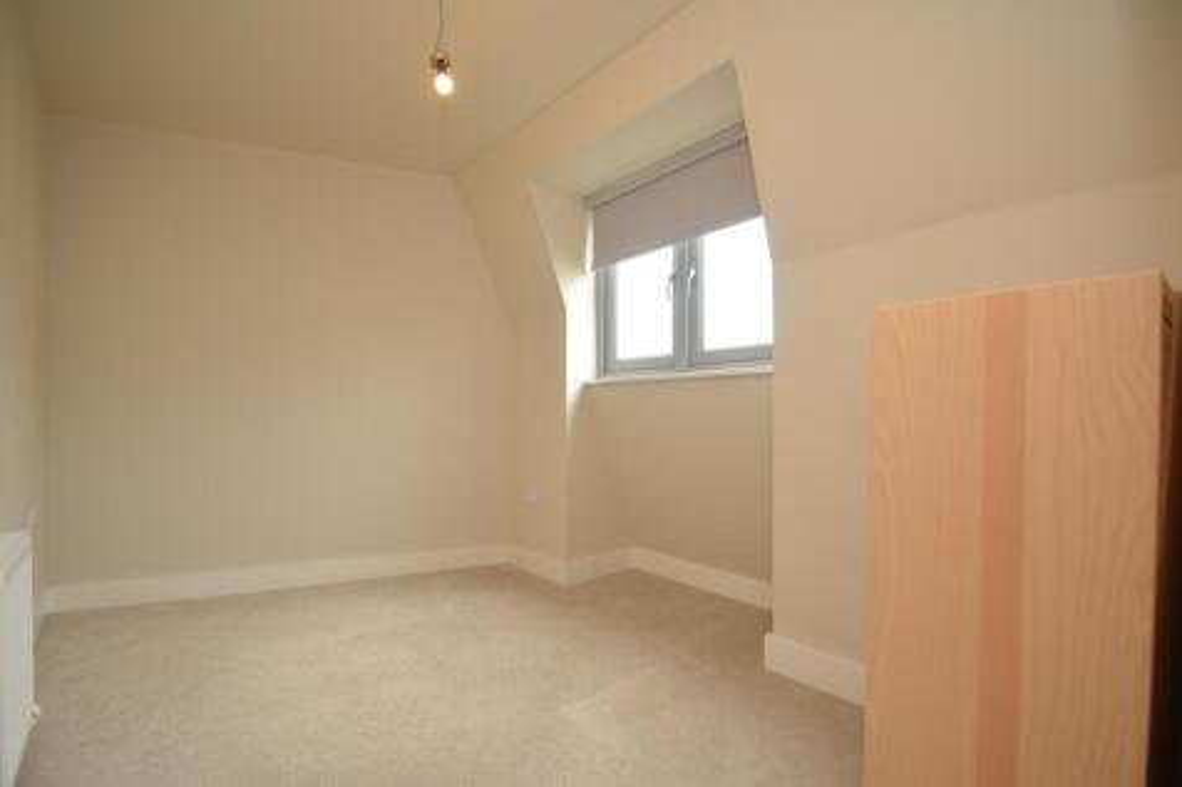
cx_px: 591
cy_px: 394
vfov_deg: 77.3
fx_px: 492
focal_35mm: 15
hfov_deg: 100.4
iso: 200
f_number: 4
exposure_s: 1/60
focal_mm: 10
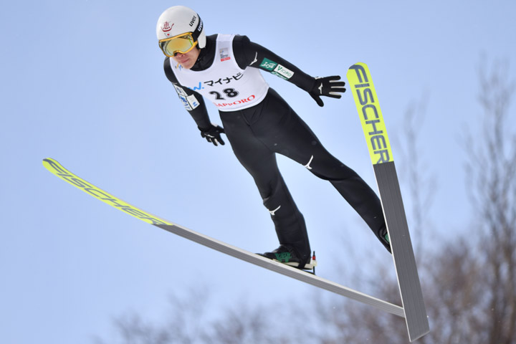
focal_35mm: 450
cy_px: 172
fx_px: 6449
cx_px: 258
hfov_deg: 4.6
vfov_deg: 3.1
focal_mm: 300
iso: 200
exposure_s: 1/1600
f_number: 4
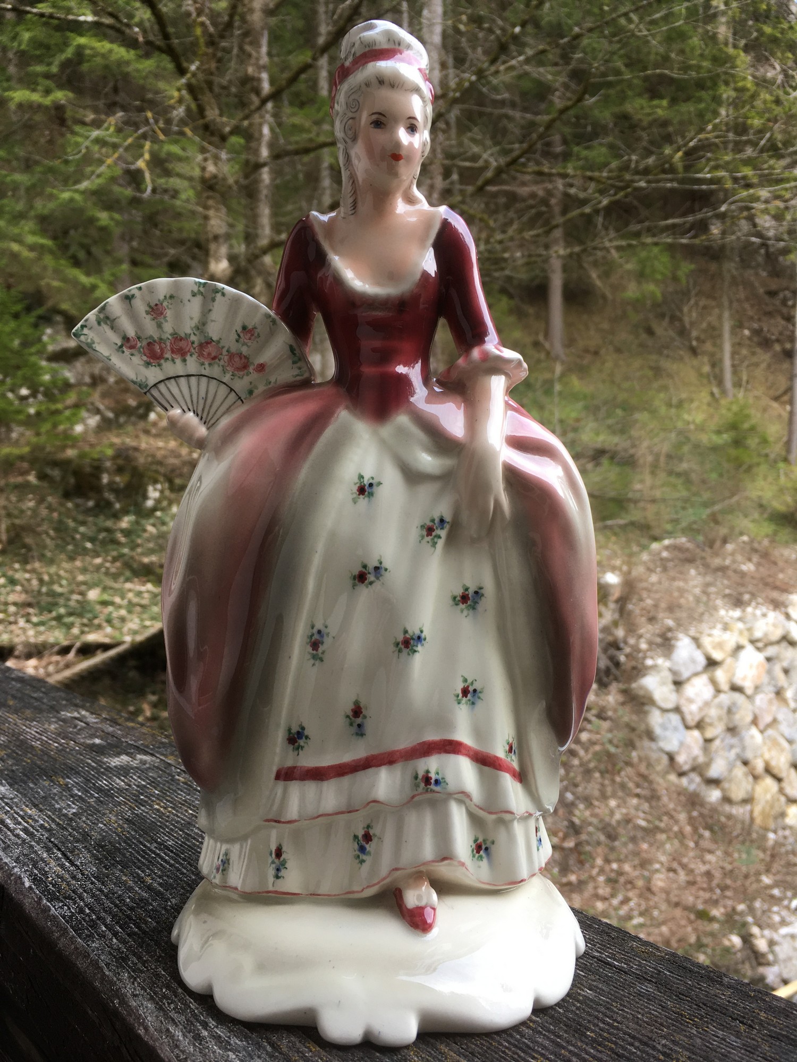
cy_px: 531
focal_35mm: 29
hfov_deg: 48.2
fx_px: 890
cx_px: 398
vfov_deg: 61.7
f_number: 2.2
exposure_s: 1/50
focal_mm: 4.15
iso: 25
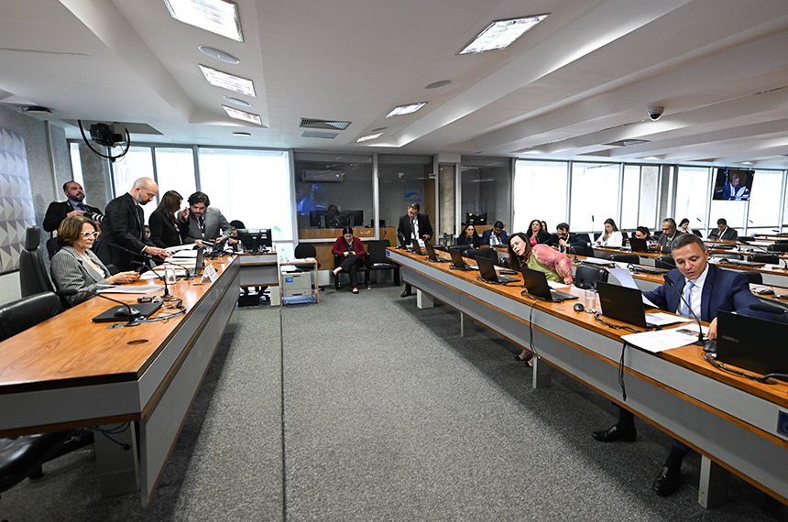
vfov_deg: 73.5
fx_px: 350
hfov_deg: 96.8
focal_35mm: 16
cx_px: 394
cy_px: 261
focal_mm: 16
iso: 800
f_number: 2.8
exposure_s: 1/100
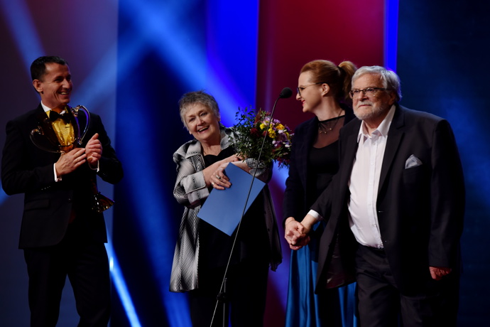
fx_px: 2722
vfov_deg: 6.9
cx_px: 245
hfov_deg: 10.3
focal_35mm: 200
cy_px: 164
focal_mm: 200
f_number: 5
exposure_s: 1/80
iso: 1250
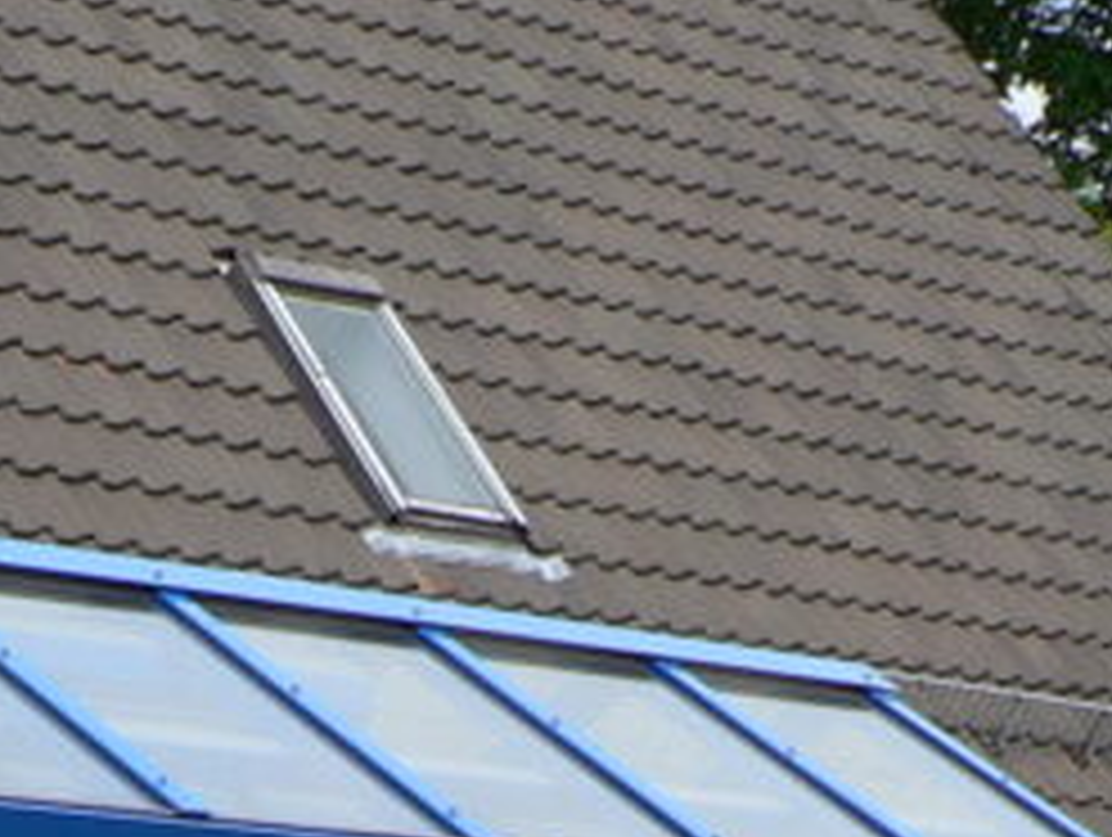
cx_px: 131
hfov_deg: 13.1
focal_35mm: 149
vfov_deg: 9.4
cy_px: 1575
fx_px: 4793
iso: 80
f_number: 4
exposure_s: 1/400
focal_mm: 6
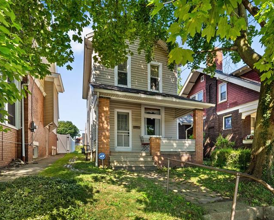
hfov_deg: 77.5
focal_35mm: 21
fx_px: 170
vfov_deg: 65.6
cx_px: 144
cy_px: 111
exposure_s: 1/1000
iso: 2000
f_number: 8
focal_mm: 18
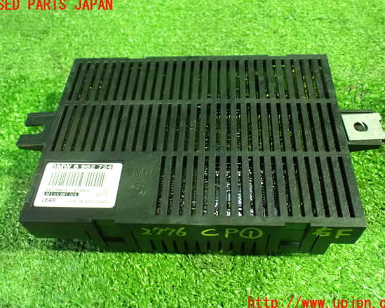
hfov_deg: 55.7
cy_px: 154
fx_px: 365
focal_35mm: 32
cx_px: 196
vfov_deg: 45.8
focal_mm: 5.4
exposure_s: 1/30
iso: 1600
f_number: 2.3
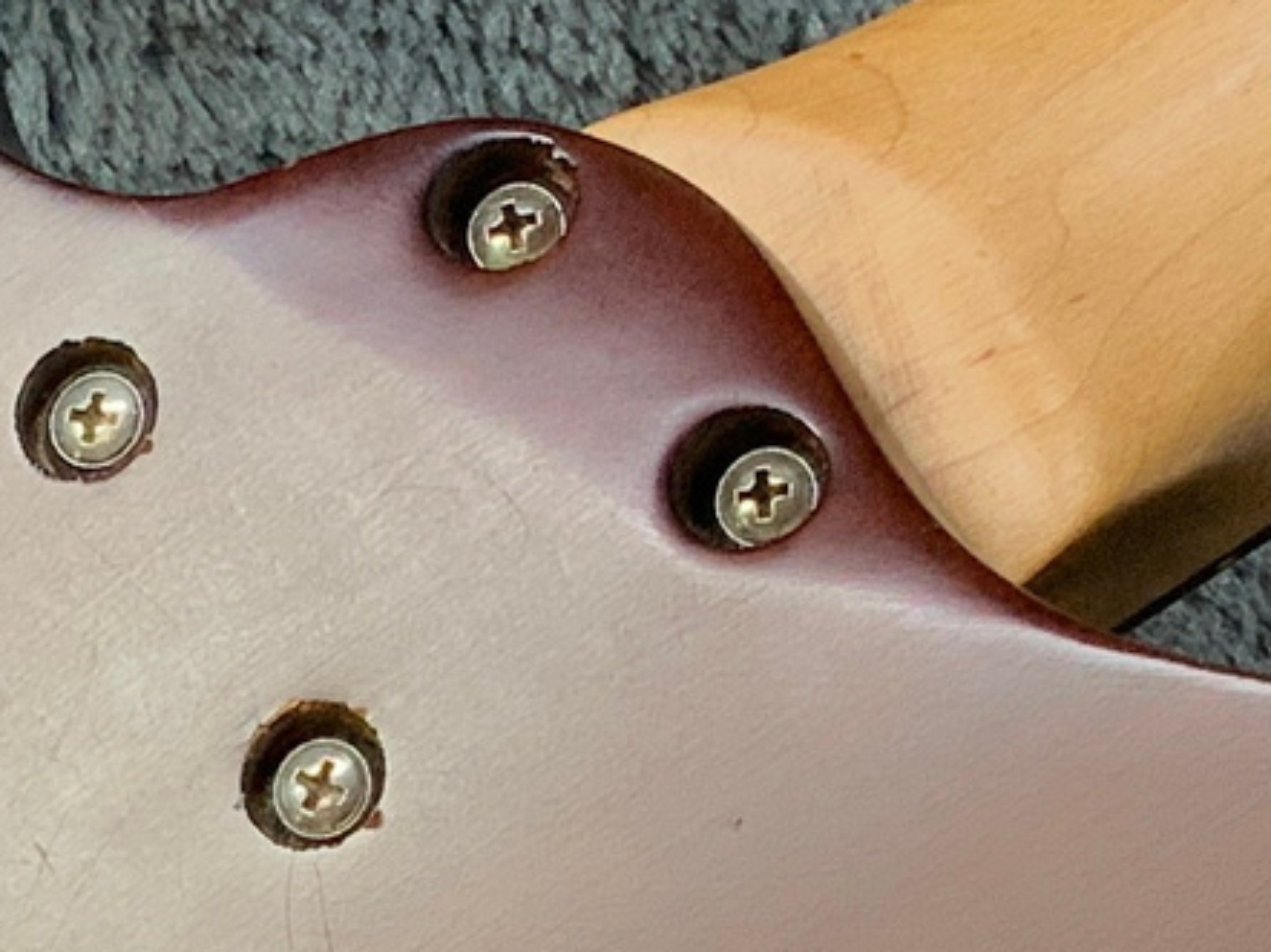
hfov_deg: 11.7
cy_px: 1199
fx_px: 6165
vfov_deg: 8.7
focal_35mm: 168
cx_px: 305
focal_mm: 3
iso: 64
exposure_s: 1/120
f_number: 1.8
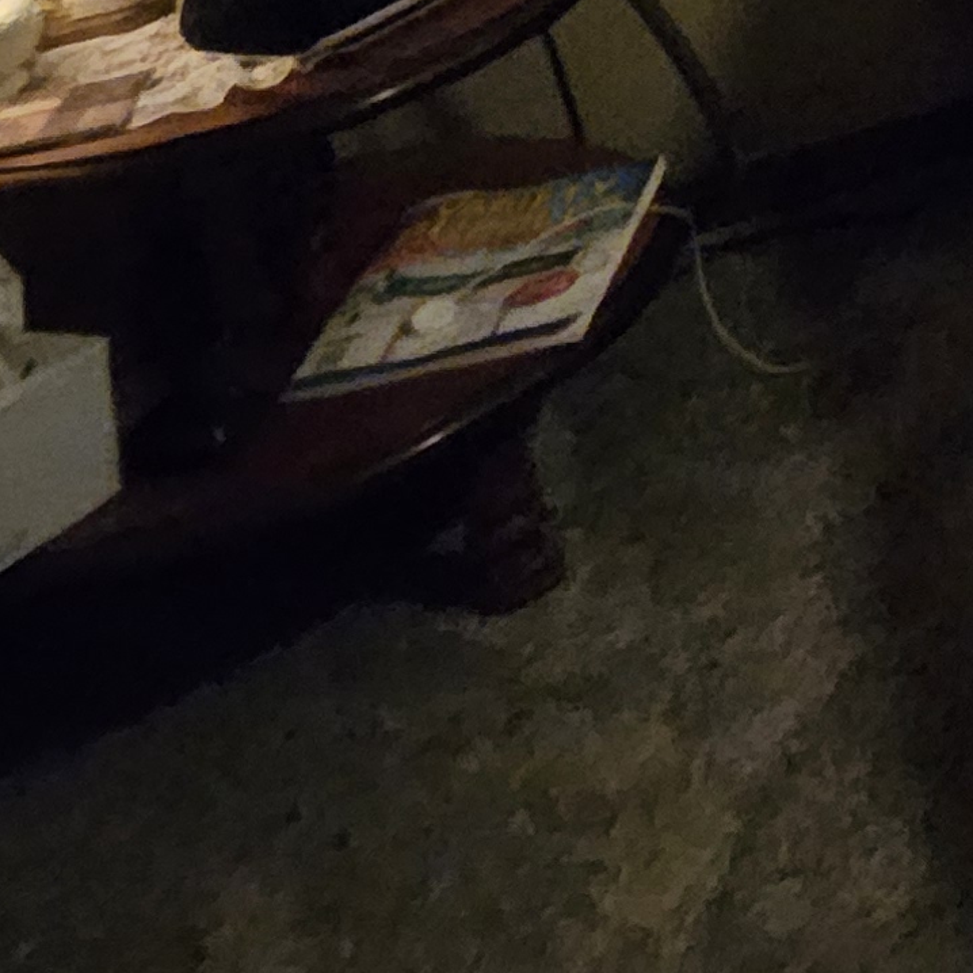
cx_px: 2330
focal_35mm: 64
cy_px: -916
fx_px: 2035
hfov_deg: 15.2
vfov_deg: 18.6
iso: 640
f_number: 2.2
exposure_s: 1/30
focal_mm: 1.74
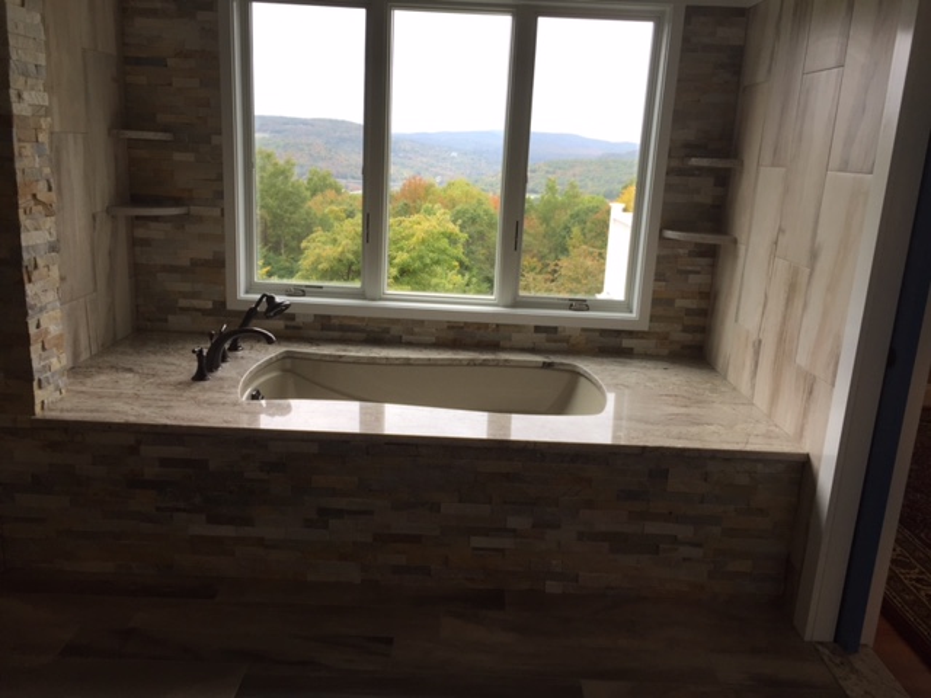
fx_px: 780
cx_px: 466
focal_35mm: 29
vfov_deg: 48.2
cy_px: 349
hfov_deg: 61.7
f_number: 2.2
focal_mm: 4.15
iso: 32
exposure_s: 1/168
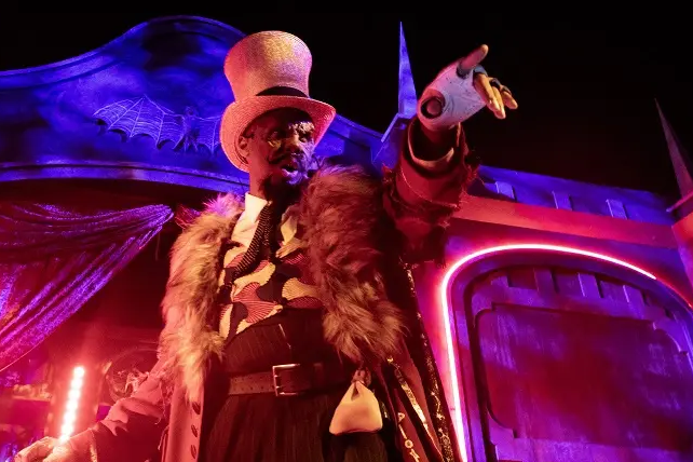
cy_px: 185
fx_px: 654
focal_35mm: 34
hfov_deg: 55.5
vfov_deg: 38.7
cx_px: 284
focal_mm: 24
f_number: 5.6
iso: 3200
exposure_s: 1/25
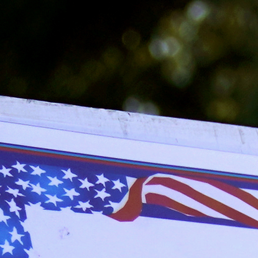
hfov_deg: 5.3
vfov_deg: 5.4
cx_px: 1034
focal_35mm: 294
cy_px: 903
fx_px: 2479
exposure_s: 1/1250
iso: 100
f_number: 2.8
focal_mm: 30
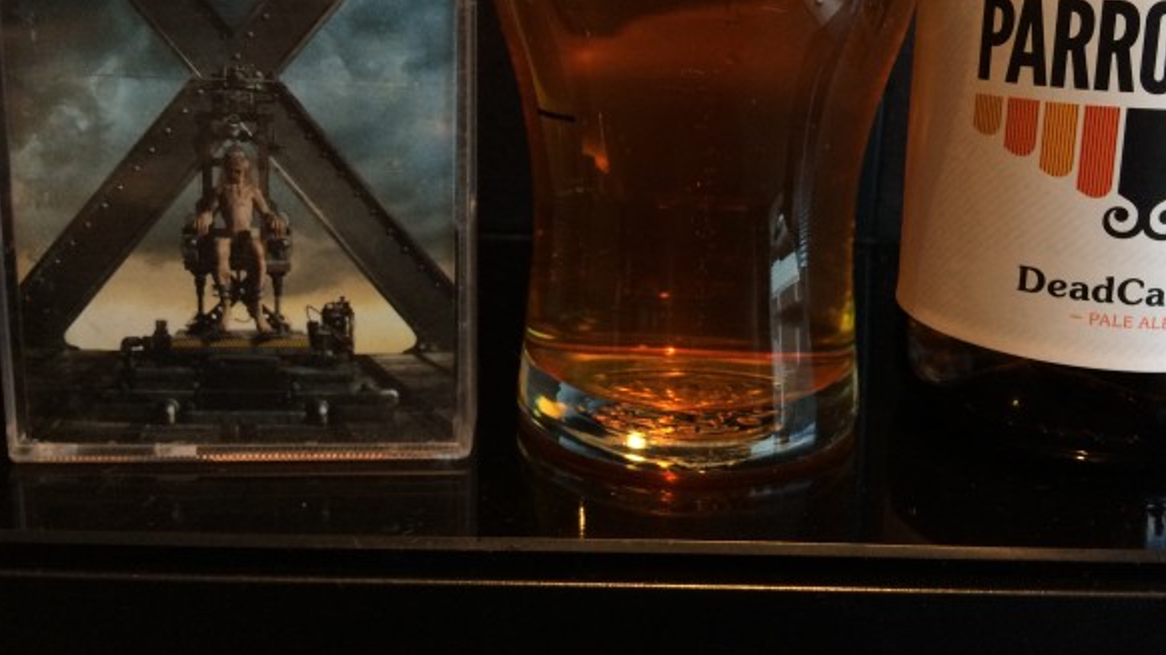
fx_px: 1175
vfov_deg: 30.6
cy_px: 157
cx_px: 639
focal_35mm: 38
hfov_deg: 52.7
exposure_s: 1/30
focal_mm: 4.15
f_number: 2.2
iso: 125
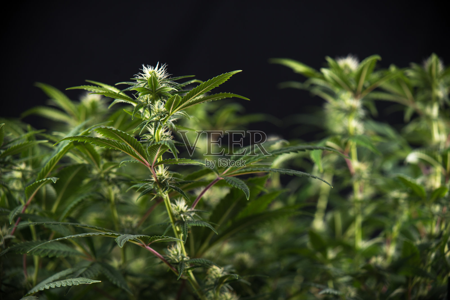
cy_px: 150
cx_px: 225
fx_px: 1063
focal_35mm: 85
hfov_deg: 23.9
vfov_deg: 16.1
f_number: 5.6
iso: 200
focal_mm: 85
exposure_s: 1/100
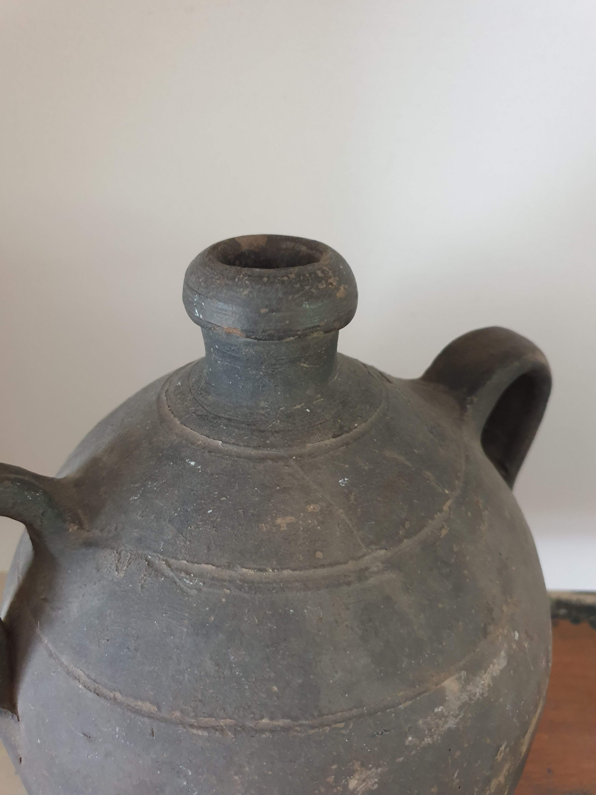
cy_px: 398
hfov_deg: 53.1
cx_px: 298
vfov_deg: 67.3
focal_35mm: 26
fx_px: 597
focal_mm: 4.3
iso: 250
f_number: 1.5
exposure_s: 1/14
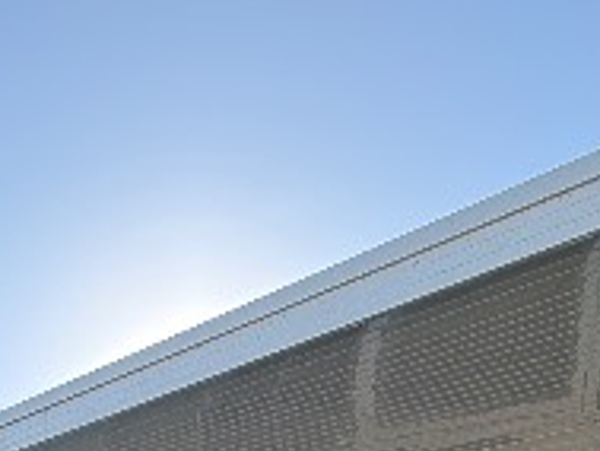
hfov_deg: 29.7
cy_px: 865
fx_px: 1093
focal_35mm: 63
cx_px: 89
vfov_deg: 17.6
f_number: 2.2
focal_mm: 2.22
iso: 50
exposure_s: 1/338
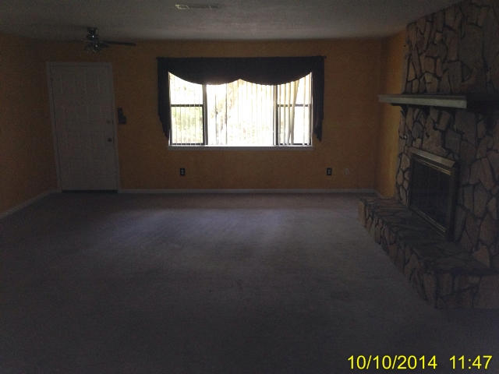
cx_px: 250
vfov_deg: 42.9
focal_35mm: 33
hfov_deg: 55.4
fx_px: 476
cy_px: 187
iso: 250
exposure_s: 1/16
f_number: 2.4
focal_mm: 4.12
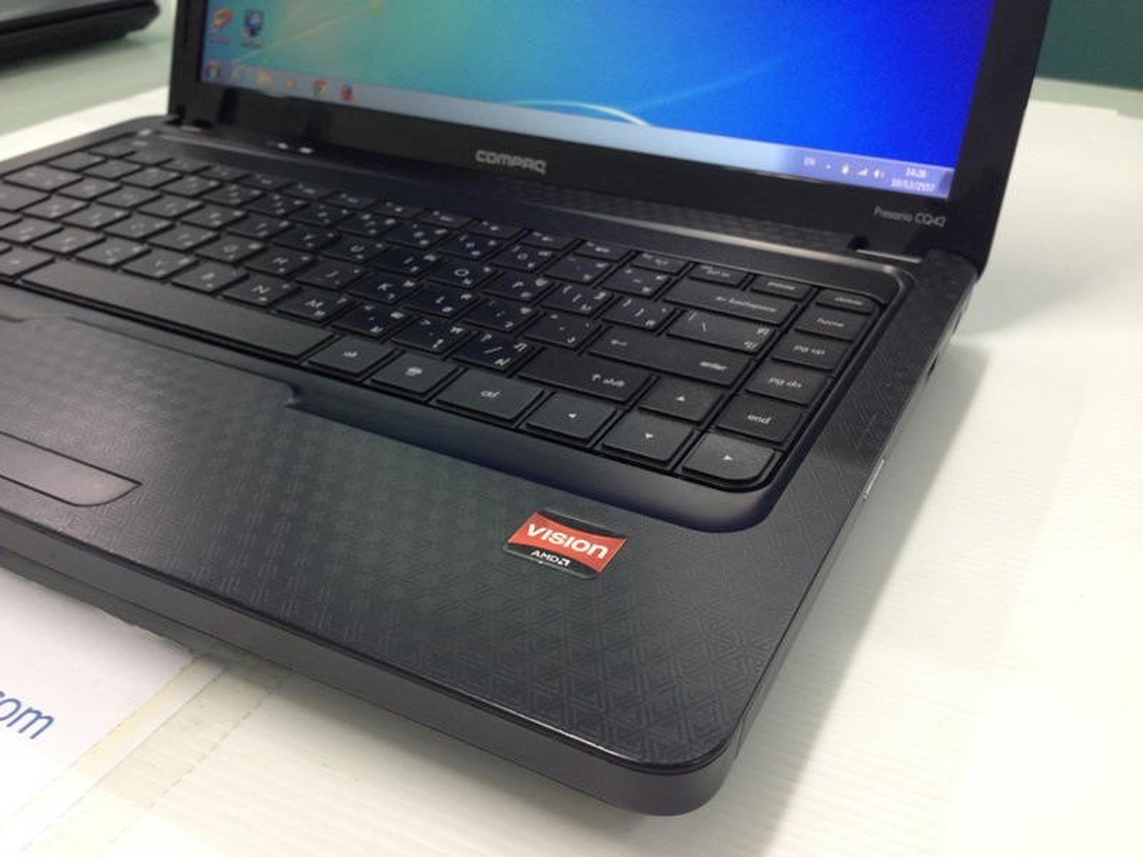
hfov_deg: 55.4
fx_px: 1090
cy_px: 428
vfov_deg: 42.9
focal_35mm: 33
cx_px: 572
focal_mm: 4.12
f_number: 2.4
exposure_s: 1/20
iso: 100
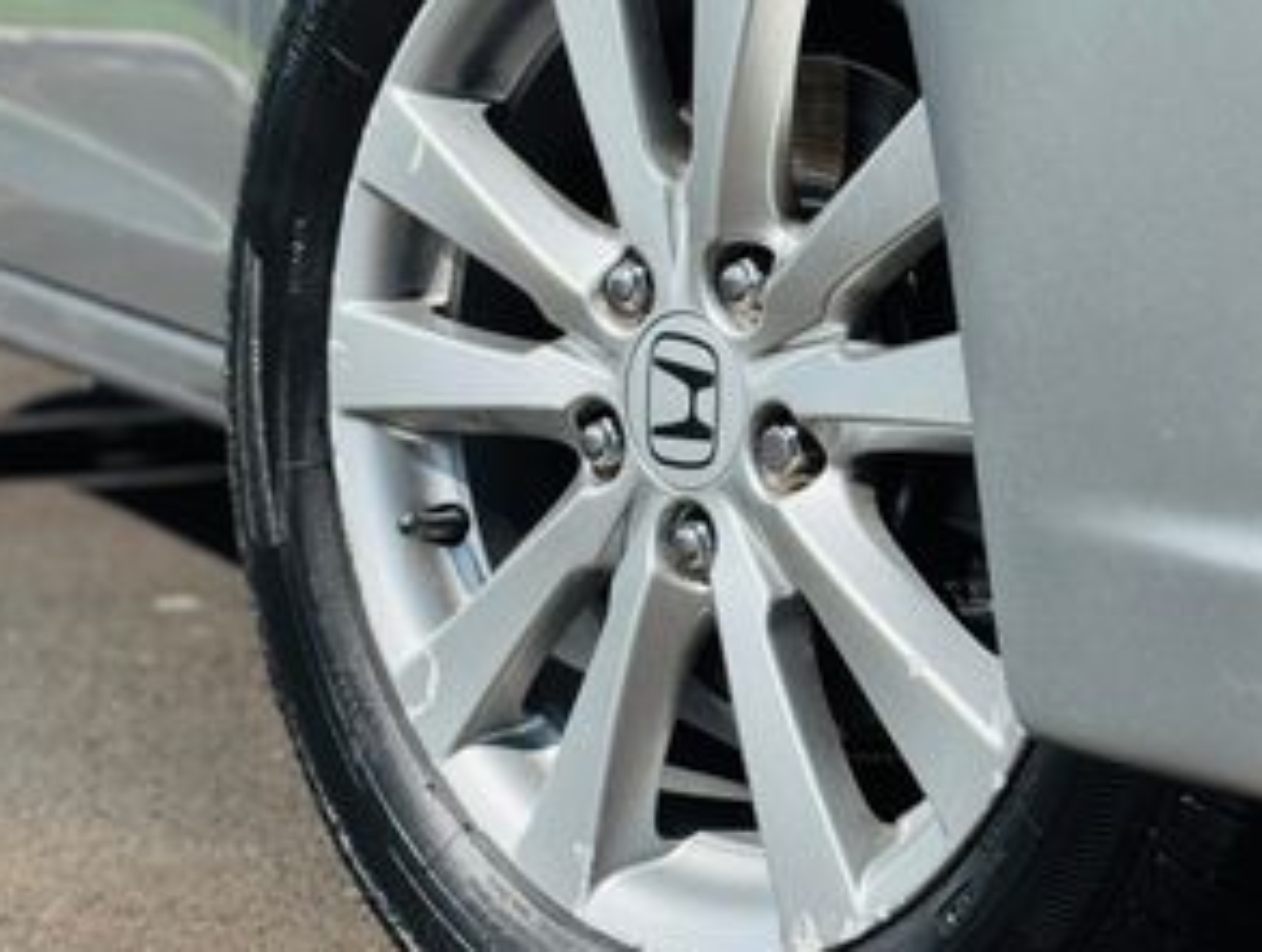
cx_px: 642
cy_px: 207
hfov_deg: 25.3
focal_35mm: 77
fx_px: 2813
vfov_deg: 19.0
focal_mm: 6.76
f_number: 1.78
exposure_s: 1/6410
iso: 64
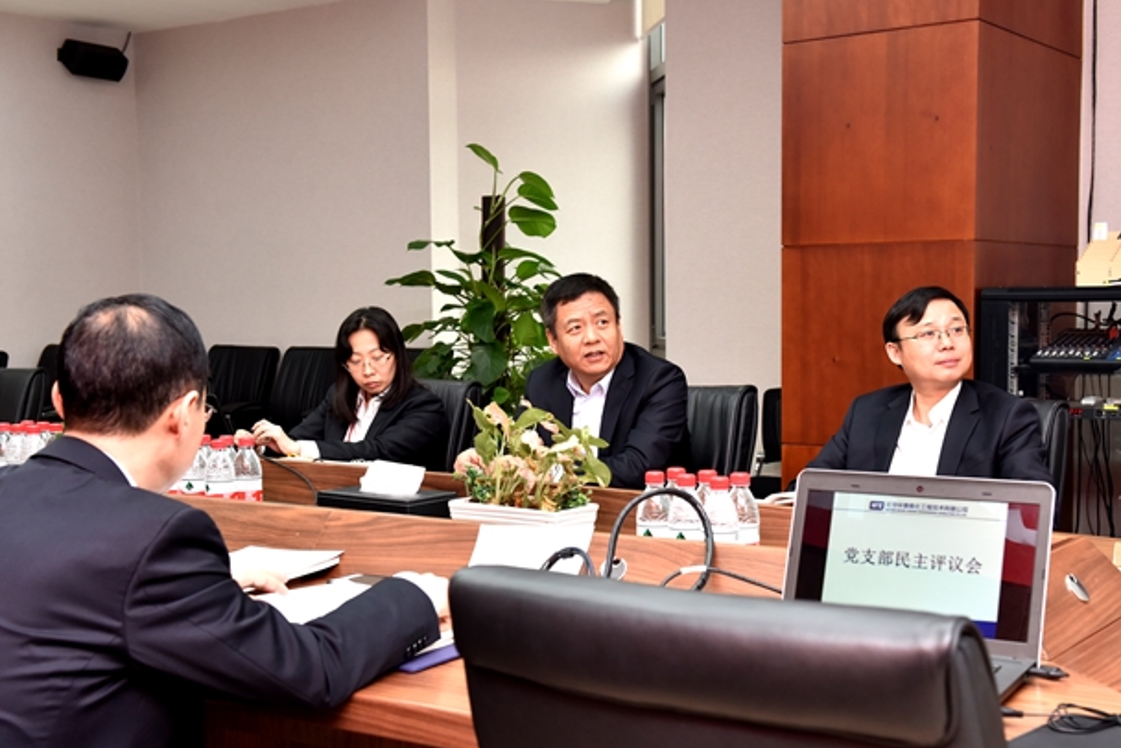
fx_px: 1433
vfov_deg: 29.3
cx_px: 594
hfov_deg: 42.7
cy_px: 408
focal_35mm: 46
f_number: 6.3
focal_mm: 38
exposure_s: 1/100
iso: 1000
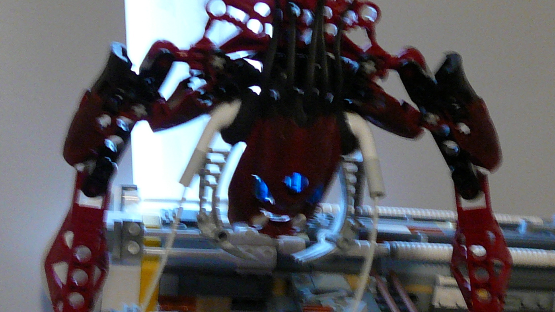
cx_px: 282
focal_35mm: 70
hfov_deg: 30.2
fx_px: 1030
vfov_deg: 17.2
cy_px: 184
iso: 200
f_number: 2.8
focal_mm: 5.2
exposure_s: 1/8
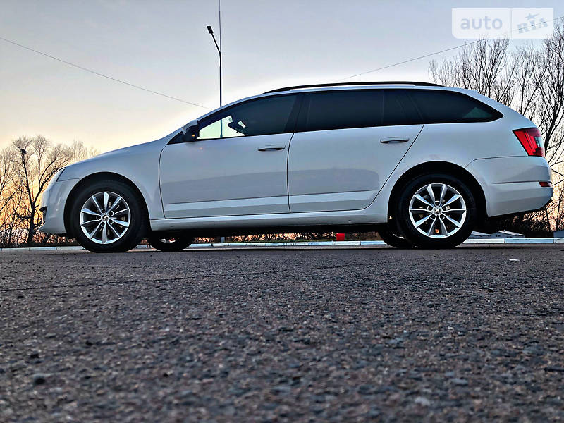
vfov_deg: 49.7
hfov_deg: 63.4
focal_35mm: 28
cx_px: 282
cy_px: 212
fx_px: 456
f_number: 1.8
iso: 20
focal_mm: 4
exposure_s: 1/271
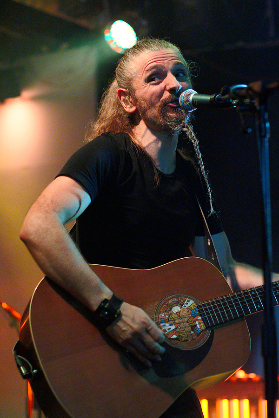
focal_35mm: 75
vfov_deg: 27.0
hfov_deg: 18.2
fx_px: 872
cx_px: 140
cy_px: 209
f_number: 2
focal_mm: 50
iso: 800
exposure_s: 1/160
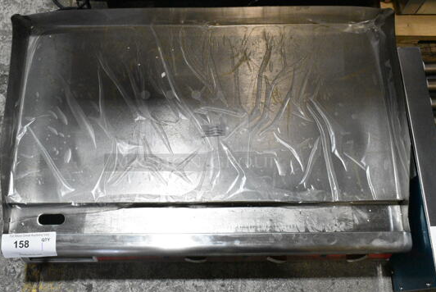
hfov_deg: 48.8
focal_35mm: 40
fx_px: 480
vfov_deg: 33.8
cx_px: 196
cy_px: 128
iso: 6400
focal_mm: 23
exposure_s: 1/400
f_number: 10
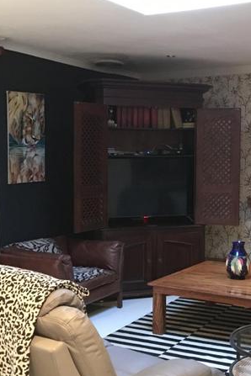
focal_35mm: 54
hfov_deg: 24.8
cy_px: 182
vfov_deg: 36.9
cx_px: 184
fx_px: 565
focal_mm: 4.15
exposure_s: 1/4
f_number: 2.2
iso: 200
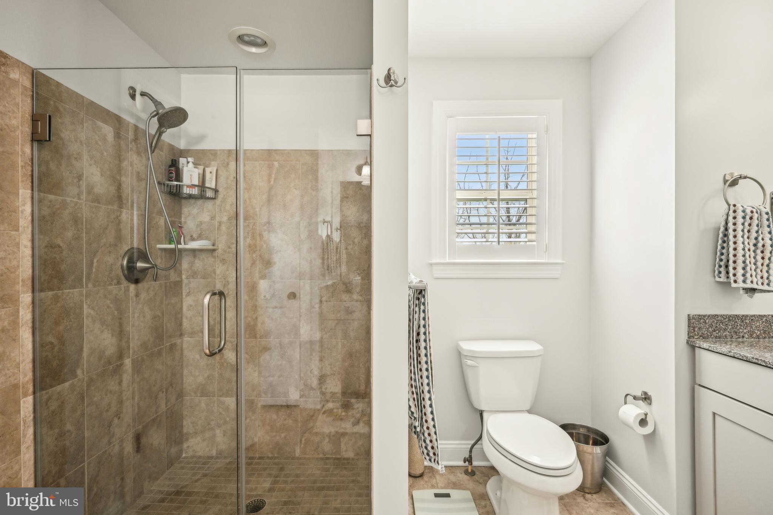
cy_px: 258
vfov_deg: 73.7
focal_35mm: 16
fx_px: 344
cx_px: 386
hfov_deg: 96.7
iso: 800
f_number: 8
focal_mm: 16
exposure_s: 1/200
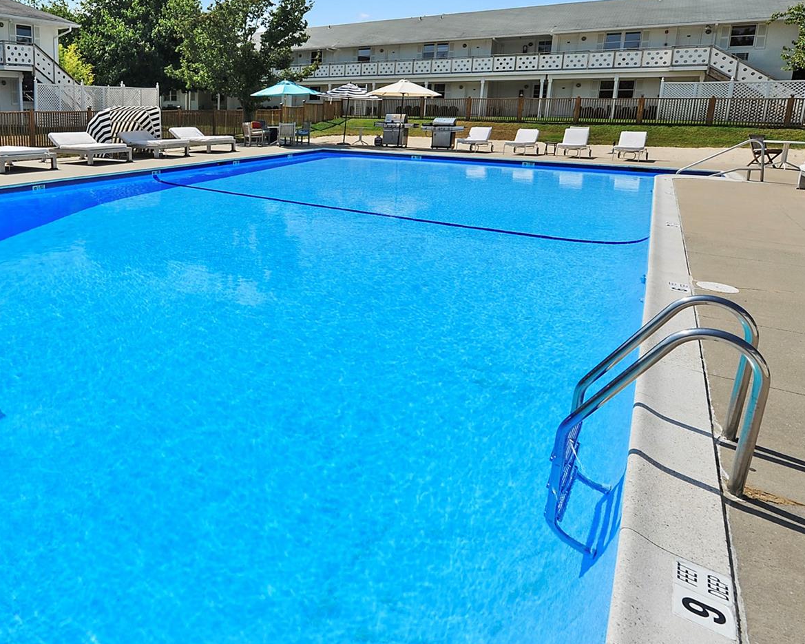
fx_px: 548
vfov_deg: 59.1
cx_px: 174
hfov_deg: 66.7
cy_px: 200
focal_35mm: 23
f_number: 11
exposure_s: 1/200
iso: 200
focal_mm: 14
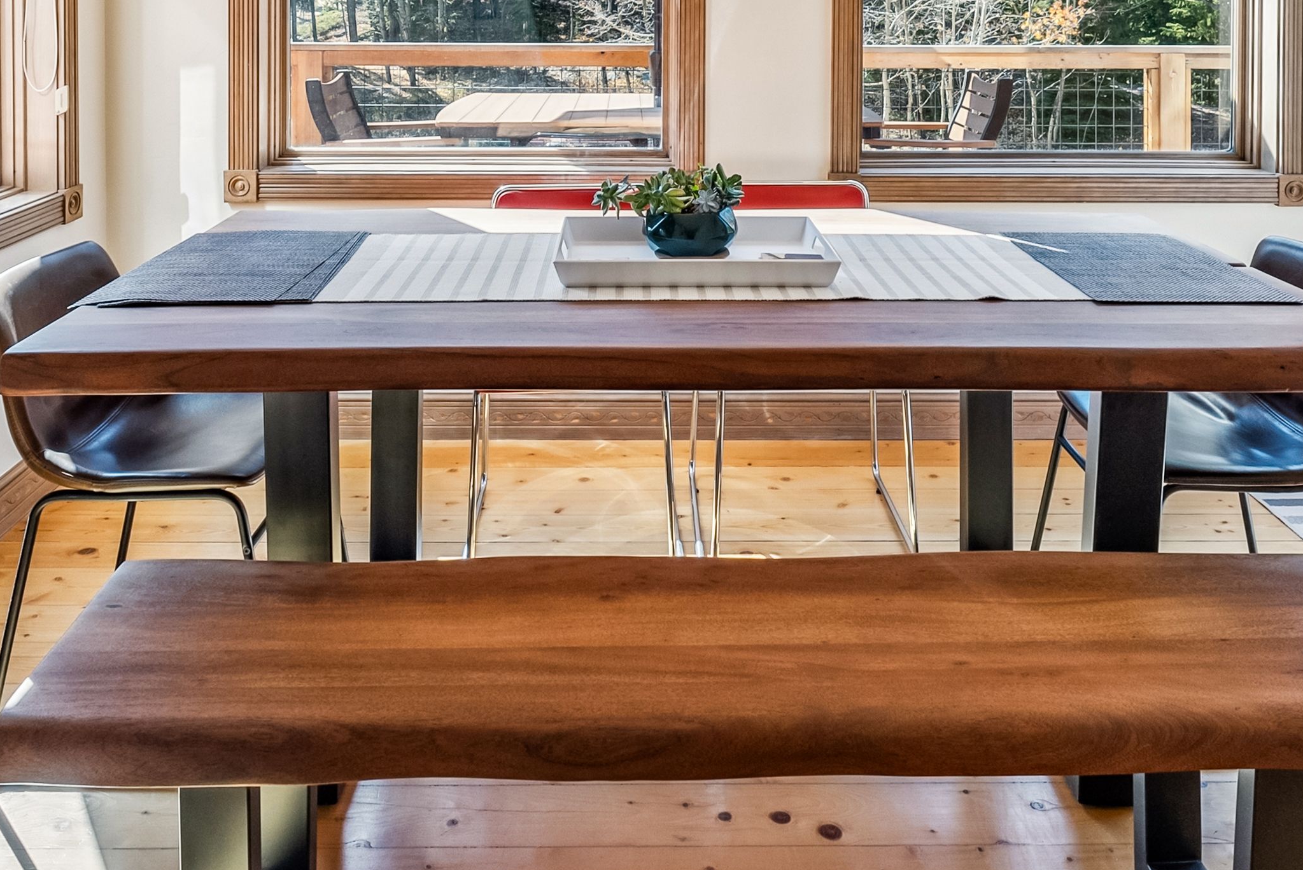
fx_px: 1050
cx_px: 645
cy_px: 25
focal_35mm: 29
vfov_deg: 40.2
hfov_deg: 63.6
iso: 640
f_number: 7.1
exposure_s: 1/250
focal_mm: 14
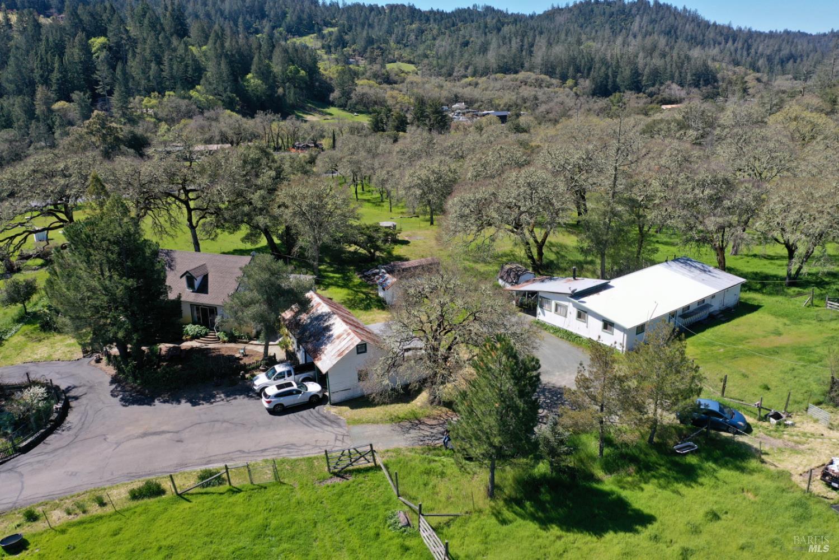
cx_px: 420
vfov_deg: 46.4
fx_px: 653
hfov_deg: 65.5
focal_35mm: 28
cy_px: 280
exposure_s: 1/320
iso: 100
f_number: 5
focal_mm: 10.26
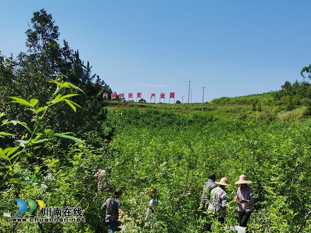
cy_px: 116
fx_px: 467
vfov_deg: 28.0
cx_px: 156
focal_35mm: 52
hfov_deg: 36.8
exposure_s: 1/1513
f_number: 1.8
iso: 50
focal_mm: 4.75
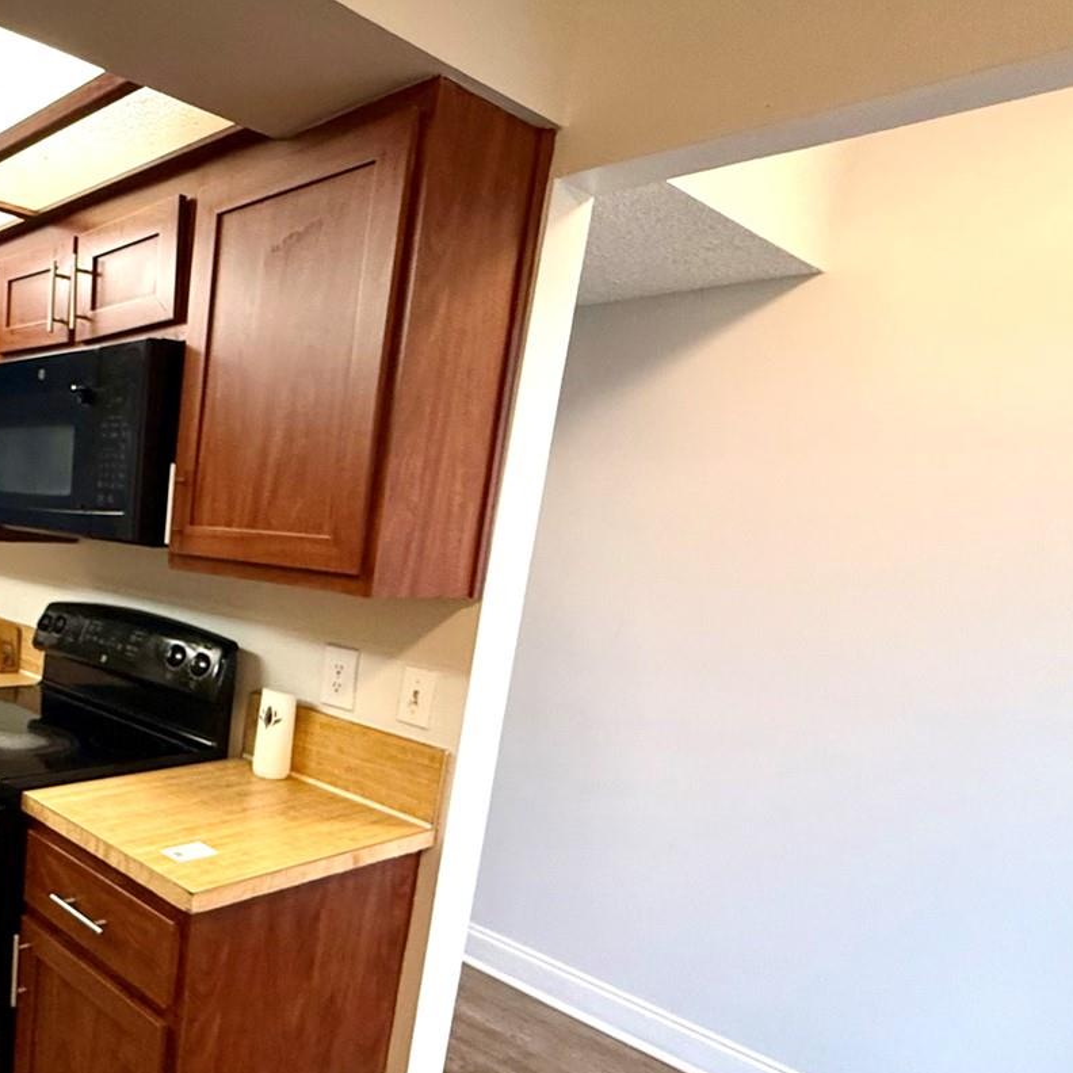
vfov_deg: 61.9
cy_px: 681
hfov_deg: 53.4
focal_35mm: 25
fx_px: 877
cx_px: 70
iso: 250
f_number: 2.2
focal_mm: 2.22
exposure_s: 1/120
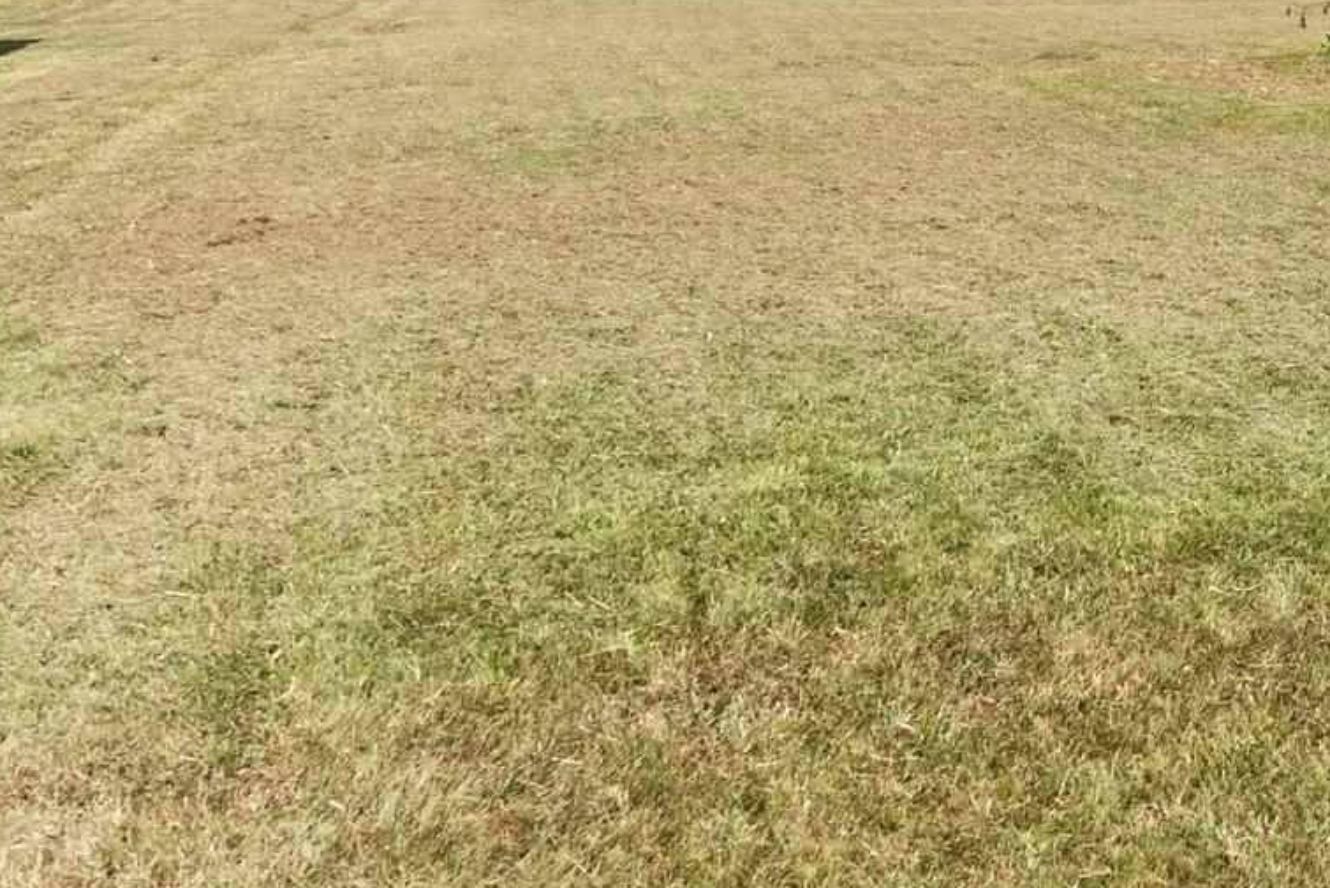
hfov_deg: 30.2
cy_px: -74
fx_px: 1959
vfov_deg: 24.0
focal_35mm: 53
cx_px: 1705
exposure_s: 1/320
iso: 250
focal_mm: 16
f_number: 9
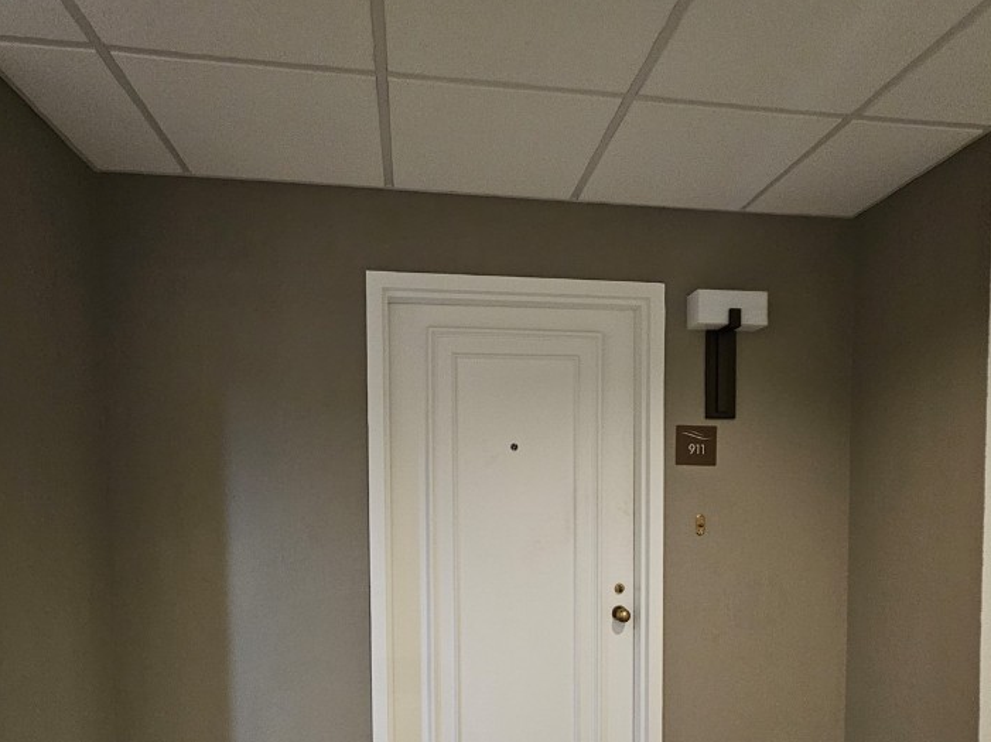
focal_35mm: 19
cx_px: 493
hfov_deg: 84.7
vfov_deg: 65.7
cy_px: 526
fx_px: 544
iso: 800
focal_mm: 2.2
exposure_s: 1/24
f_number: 2.2
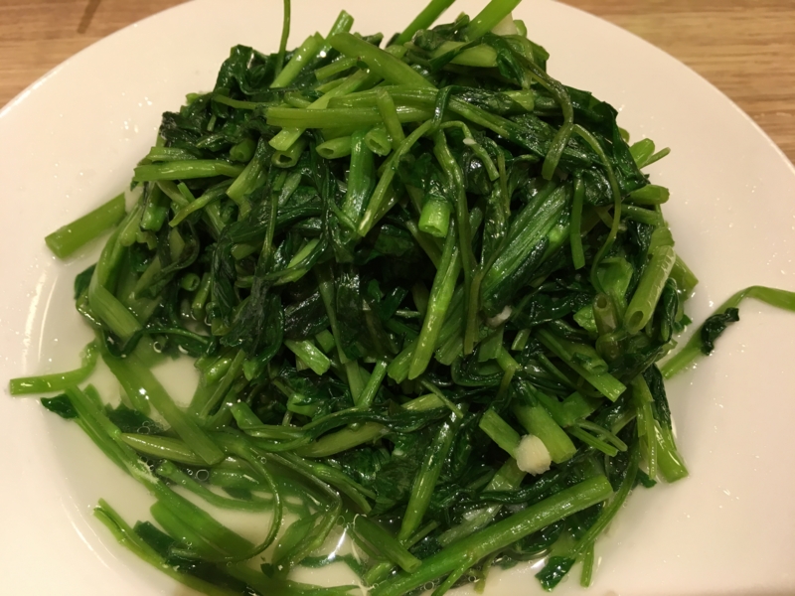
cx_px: 398
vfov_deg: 48.2
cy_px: 298
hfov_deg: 61.7
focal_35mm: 29
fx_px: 666
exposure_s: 1/30
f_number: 2.2
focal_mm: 4.15
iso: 80
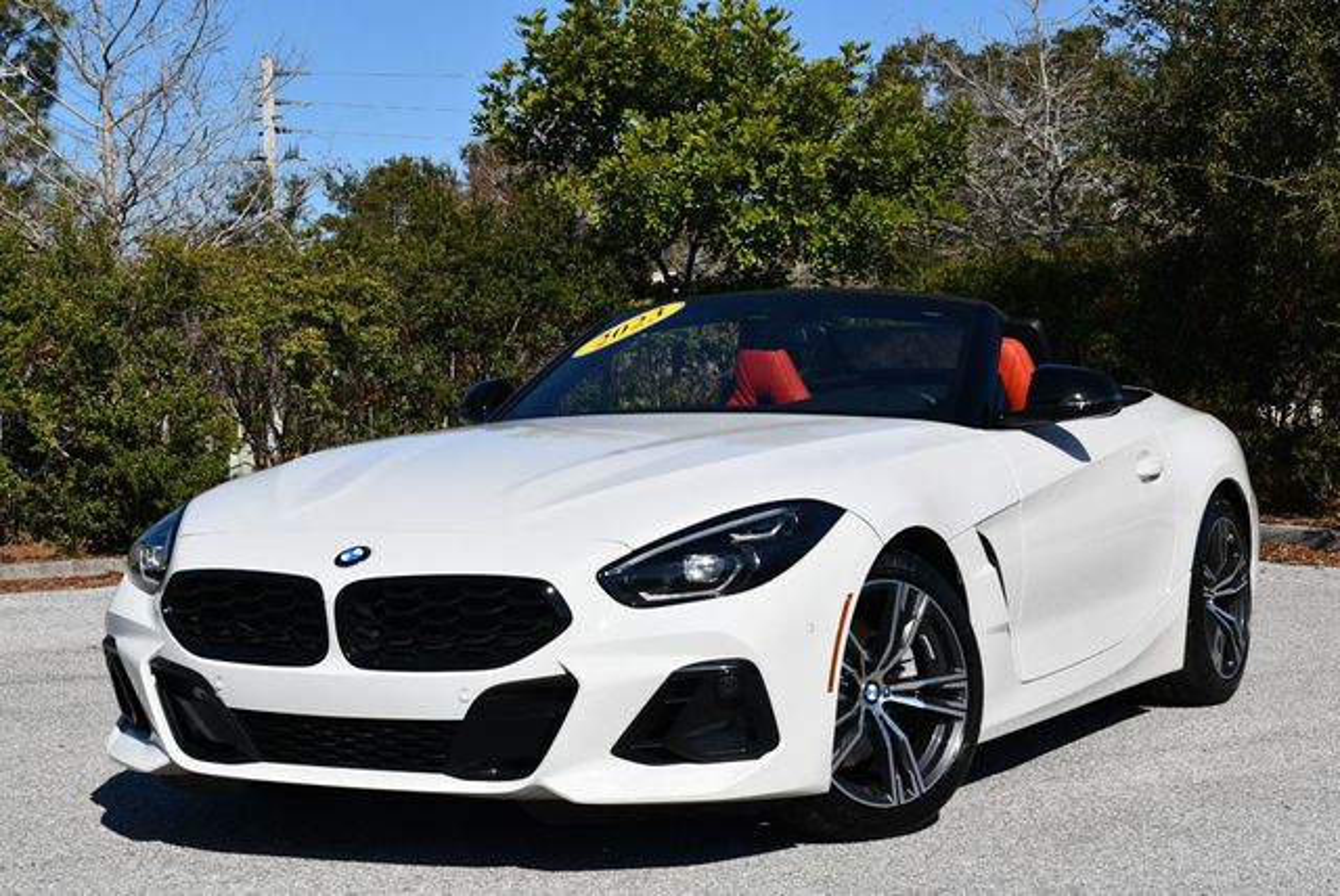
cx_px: 670
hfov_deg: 29.6
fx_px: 2533
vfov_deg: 20.1
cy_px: 448
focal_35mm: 68
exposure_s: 1/320
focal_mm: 34
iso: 100
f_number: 9
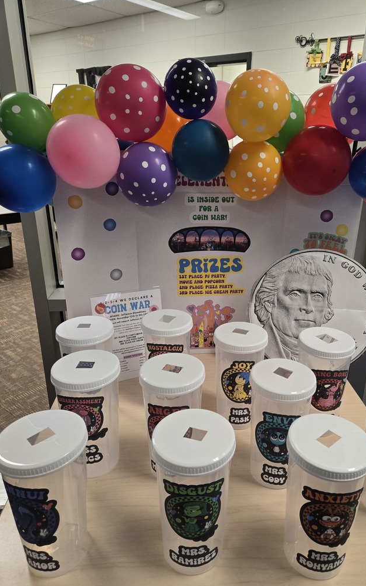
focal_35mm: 25
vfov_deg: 72.6
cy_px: 297
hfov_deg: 48.9
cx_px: 224
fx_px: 399
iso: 200
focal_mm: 5.4
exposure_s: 1/120
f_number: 1.8
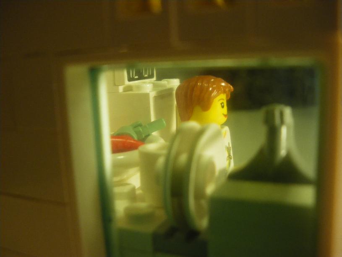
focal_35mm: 36
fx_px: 356
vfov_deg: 39.7
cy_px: 128
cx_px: 171
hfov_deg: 51.3
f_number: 3.5
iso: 250
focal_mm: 6.3
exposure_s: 1/50
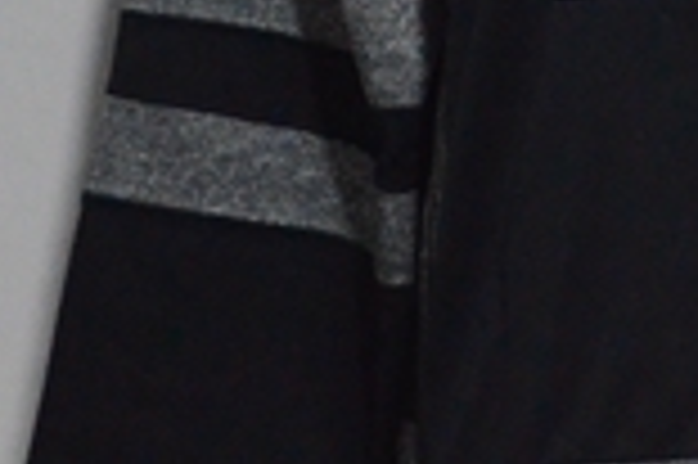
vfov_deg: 3.5
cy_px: -288
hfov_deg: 5.2
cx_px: 1382
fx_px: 7476
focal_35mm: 386
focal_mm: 50
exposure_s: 1/50
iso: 4000
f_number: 4.8
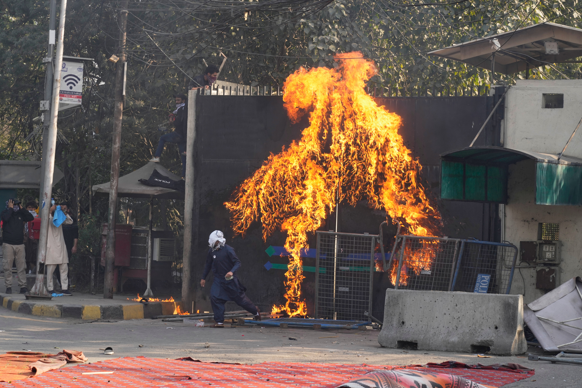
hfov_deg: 19.5
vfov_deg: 13.0
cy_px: 194
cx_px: 291
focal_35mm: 105
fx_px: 1697
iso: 400
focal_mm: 105
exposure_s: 1/320
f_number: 8
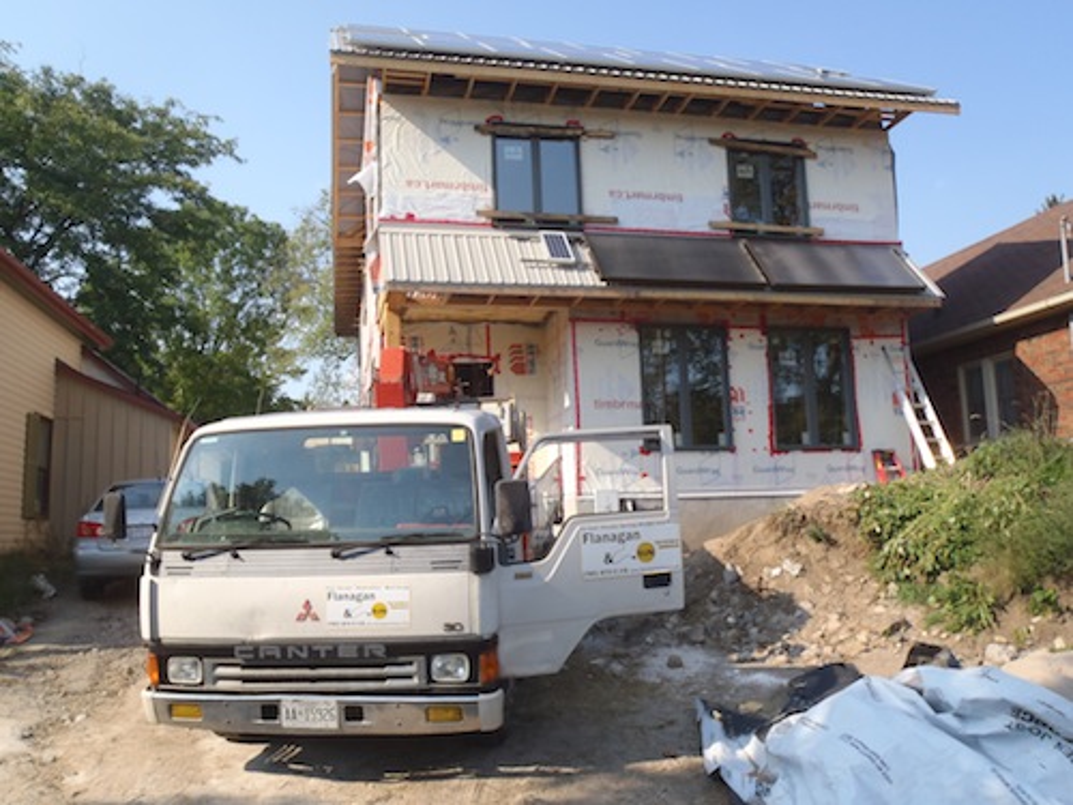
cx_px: 536
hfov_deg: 63.4
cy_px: 402
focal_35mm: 28
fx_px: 868
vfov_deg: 49.7
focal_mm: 5
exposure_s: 1/400
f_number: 3.5
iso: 80
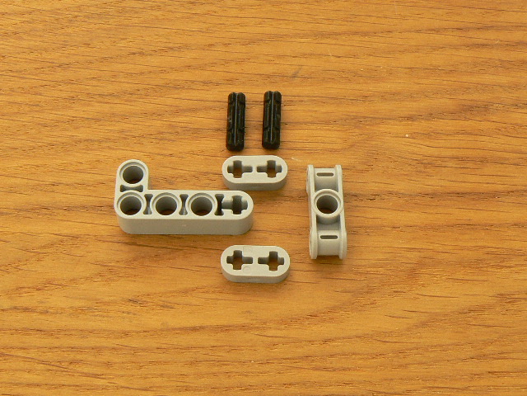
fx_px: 868
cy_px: 198
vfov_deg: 25.7
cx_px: 264
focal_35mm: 57
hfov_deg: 33.8
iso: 100
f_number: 6.3
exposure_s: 2
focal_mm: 7
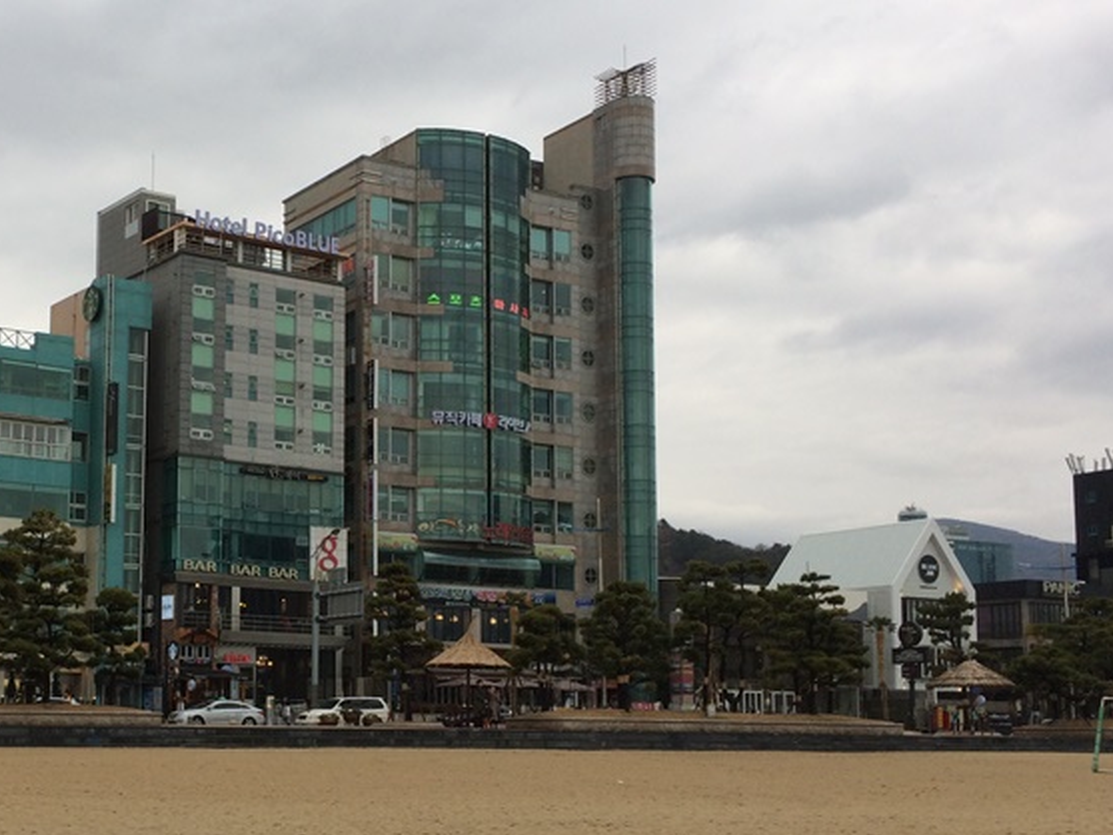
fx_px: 1608
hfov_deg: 36.9
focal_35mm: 50
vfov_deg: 29.0
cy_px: 543
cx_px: 228
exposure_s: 1/244
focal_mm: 4.15
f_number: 2.2
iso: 32
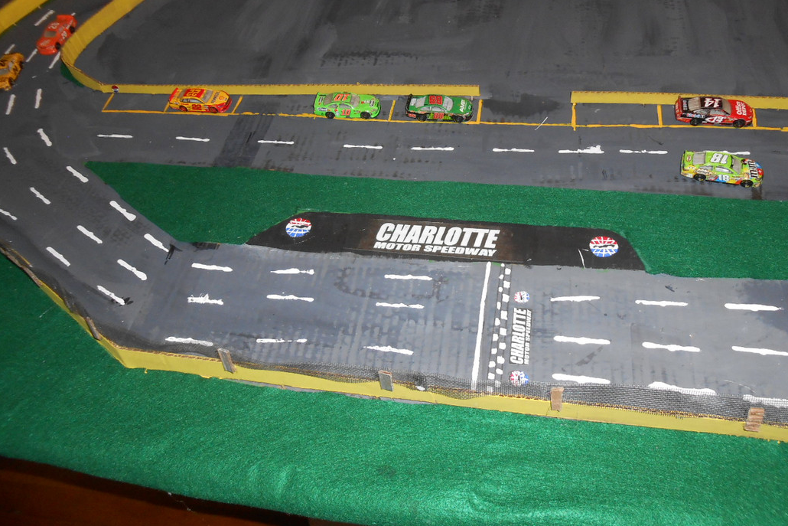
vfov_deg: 46.3
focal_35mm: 28
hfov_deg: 65.5
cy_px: 222
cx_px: 406
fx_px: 613
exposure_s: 1/25
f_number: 3.5
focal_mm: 4.6
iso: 200
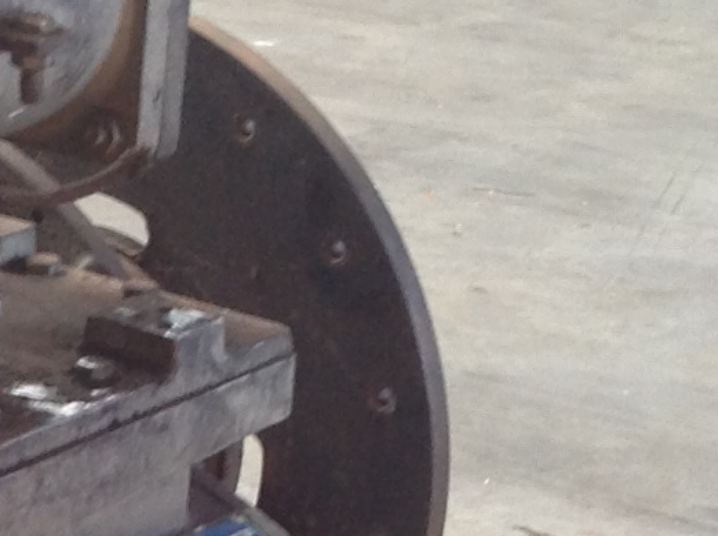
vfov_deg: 8.3
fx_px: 3603
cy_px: 825
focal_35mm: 174
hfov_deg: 11.2
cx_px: -72
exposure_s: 1/15
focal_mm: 4.28
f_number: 2.4
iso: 100
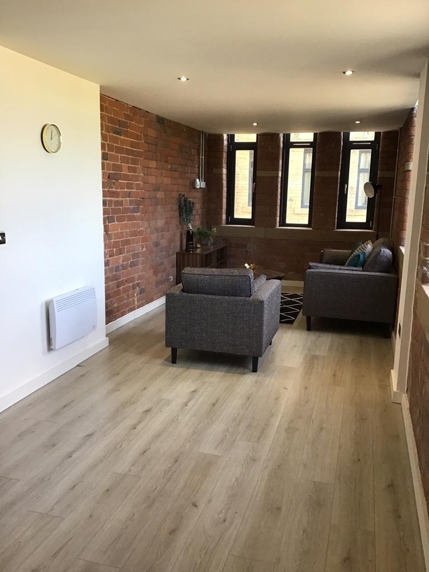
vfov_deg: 58.4
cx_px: 214
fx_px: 512
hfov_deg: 45.4
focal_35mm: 31
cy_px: 286
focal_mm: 3.3
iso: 32
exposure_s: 1/33
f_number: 2.4
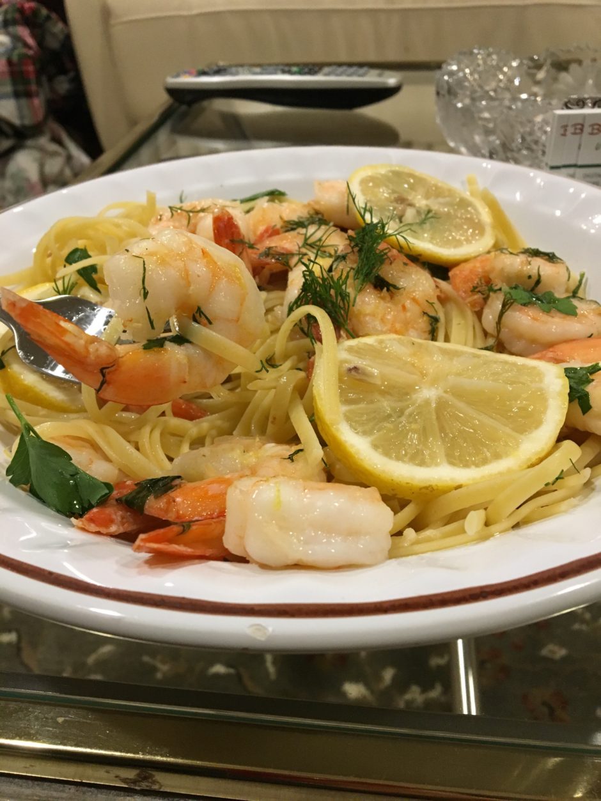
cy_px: 400
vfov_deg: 61.7
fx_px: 671
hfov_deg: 48.2
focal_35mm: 29
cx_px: 300
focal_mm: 4.15
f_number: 2.2
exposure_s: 1/30
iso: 160
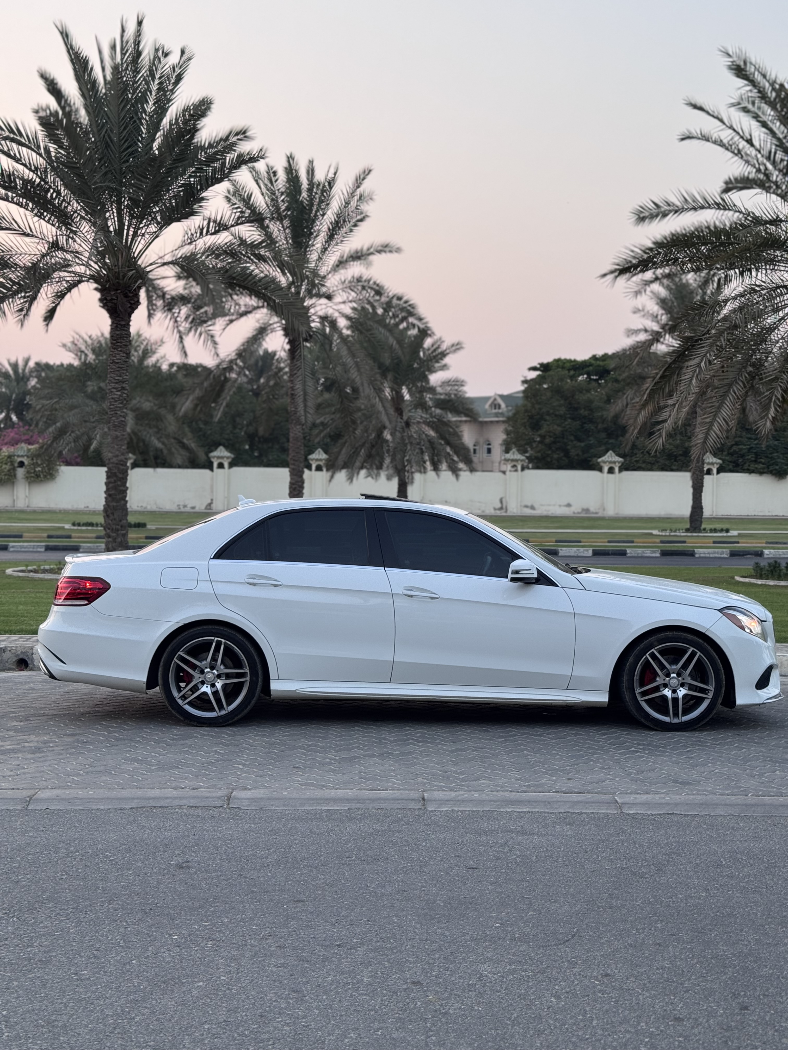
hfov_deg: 30.3
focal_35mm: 48
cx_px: 394
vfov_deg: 39.7
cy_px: 525
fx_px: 1457
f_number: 1.78
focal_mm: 6.76
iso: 50
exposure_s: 1/145
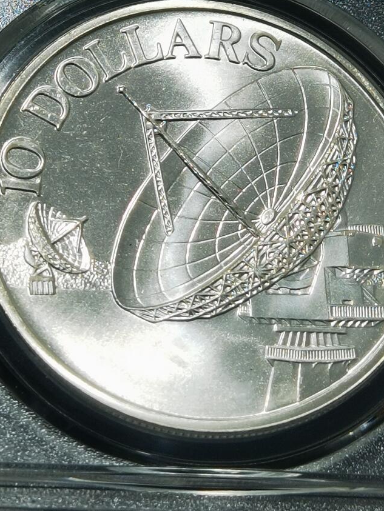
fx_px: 2113
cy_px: 125
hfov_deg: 10.4
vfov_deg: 13.7
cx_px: 195
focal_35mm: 143
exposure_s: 1/112
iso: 50
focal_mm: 6.67
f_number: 1.9
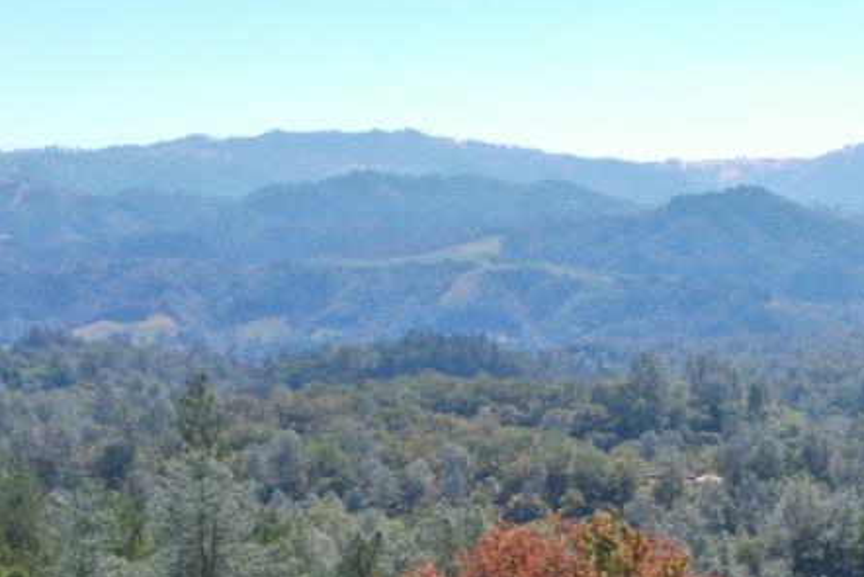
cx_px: 1183
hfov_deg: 19.5
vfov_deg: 13.5
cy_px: 876
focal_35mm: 95
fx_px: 2281
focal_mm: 10.26
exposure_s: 1/400
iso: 100
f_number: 5.6
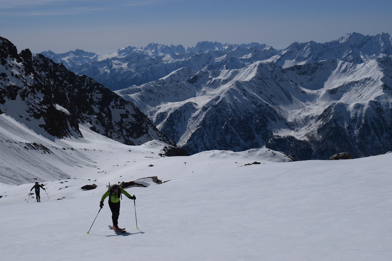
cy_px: 130
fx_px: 506
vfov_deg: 28.9
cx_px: 196
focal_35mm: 46
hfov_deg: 42.3
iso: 100
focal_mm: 31
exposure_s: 1/1000
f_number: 13
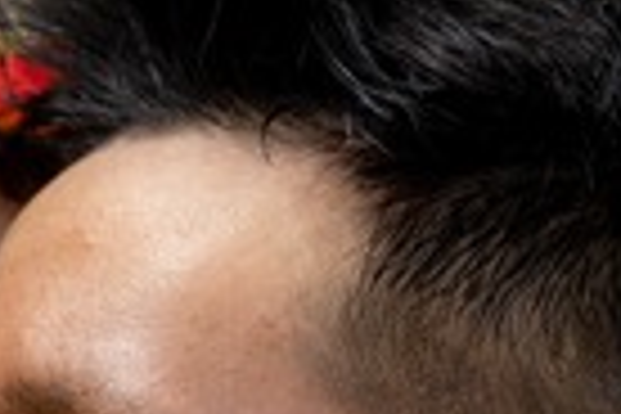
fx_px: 3036
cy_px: 839
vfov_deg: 7.5
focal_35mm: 176
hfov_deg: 11.7
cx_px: 252
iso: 100
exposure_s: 1/500
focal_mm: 38
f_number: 3.5
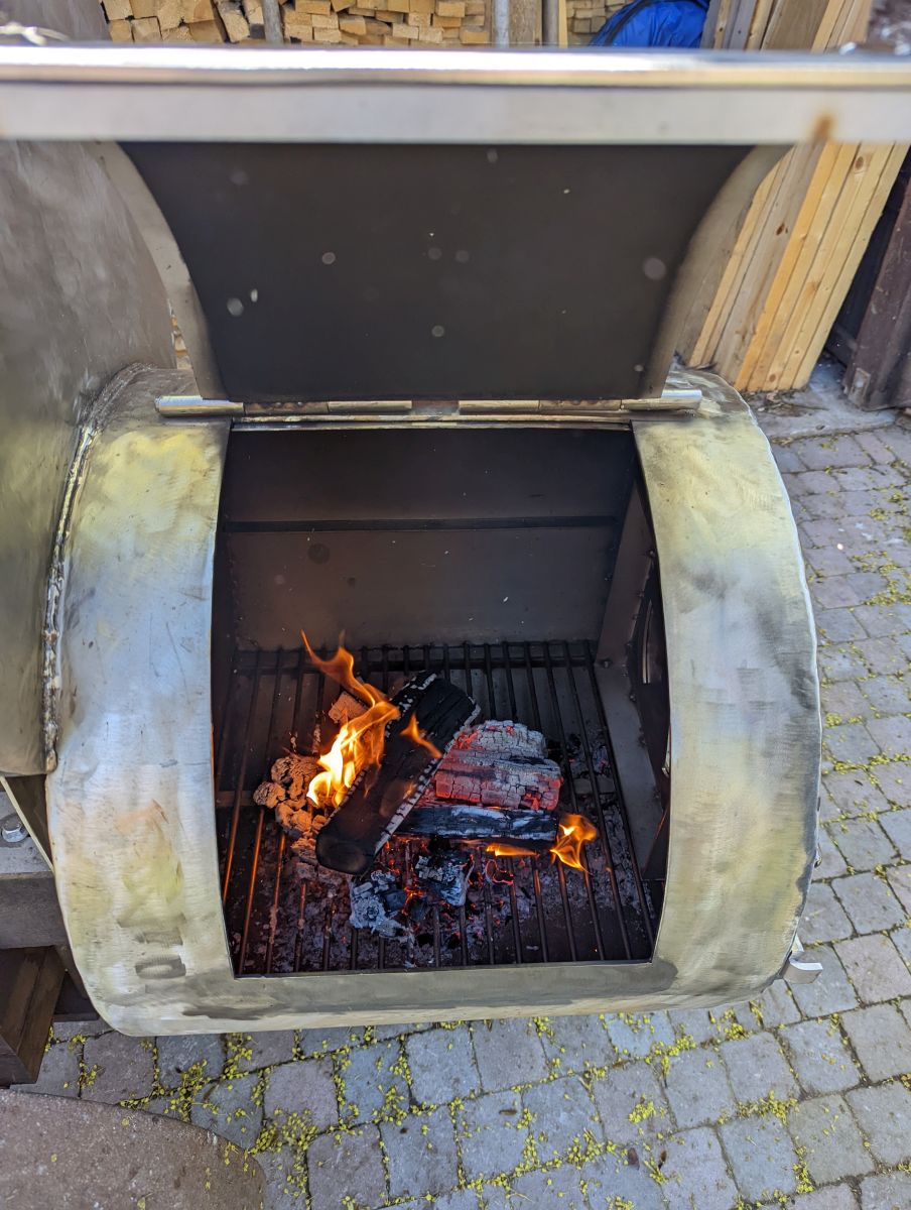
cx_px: 456
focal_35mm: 24
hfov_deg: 57.0
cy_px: 605
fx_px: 840
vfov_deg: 71.5
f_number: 1.85
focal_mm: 6.81
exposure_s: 1/447
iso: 156
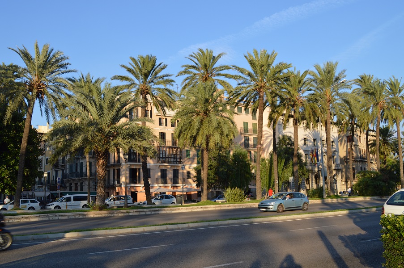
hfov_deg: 57.3
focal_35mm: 33
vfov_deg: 39.9
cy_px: 134
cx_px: 202
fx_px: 370
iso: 100
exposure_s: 1/200
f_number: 7.1
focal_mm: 22
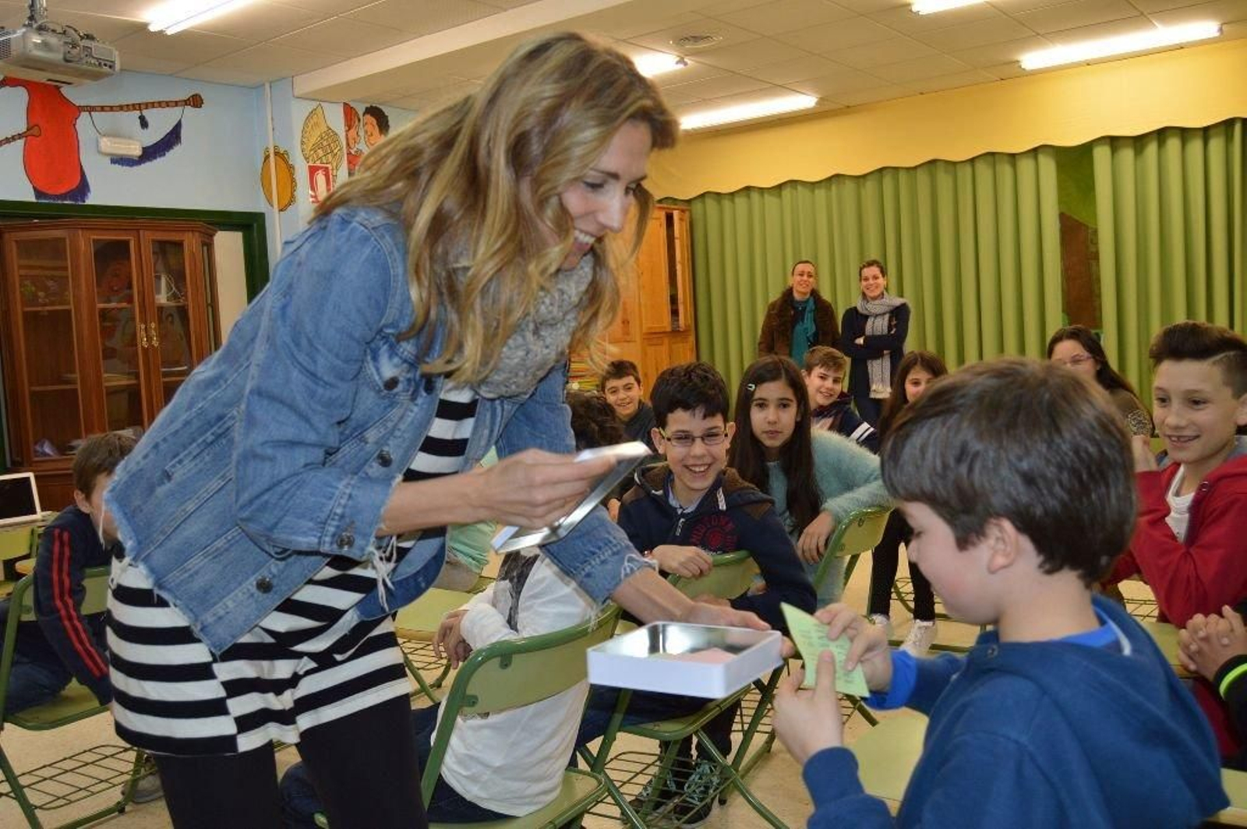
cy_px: 414
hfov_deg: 57.3
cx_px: 624
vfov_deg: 39.9
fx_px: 1142
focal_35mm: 33
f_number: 4
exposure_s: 1/100
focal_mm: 22
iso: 400
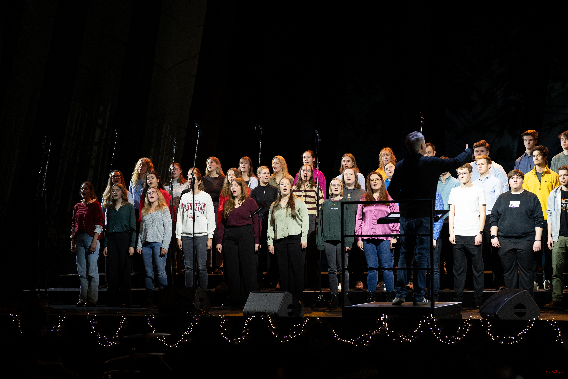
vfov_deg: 15.9
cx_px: 285
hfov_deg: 23.6
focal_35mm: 86
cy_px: 188
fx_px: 1357
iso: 1000
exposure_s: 1/320
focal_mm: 85
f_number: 2.5
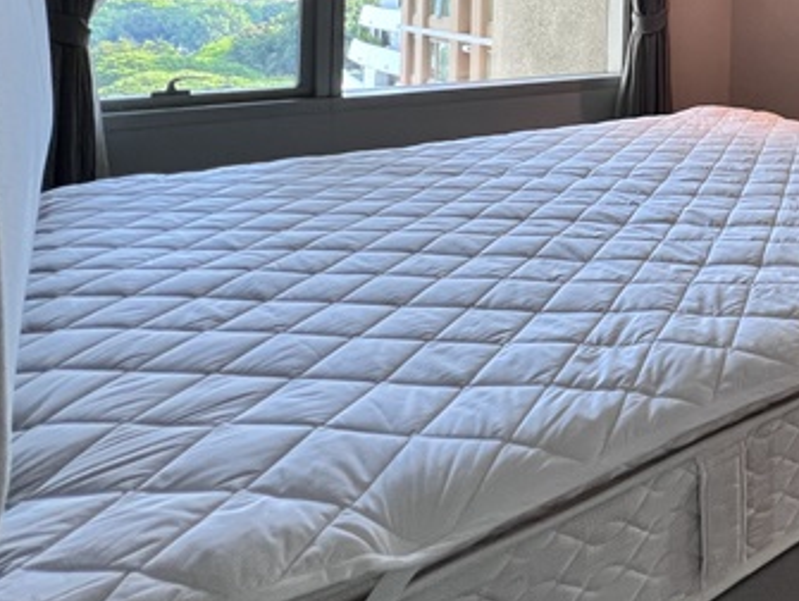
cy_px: -31
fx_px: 716
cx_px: 861
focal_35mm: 31
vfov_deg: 38.9
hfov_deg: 45.3
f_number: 1.8
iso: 125
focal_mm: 1.57
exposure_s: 1/100
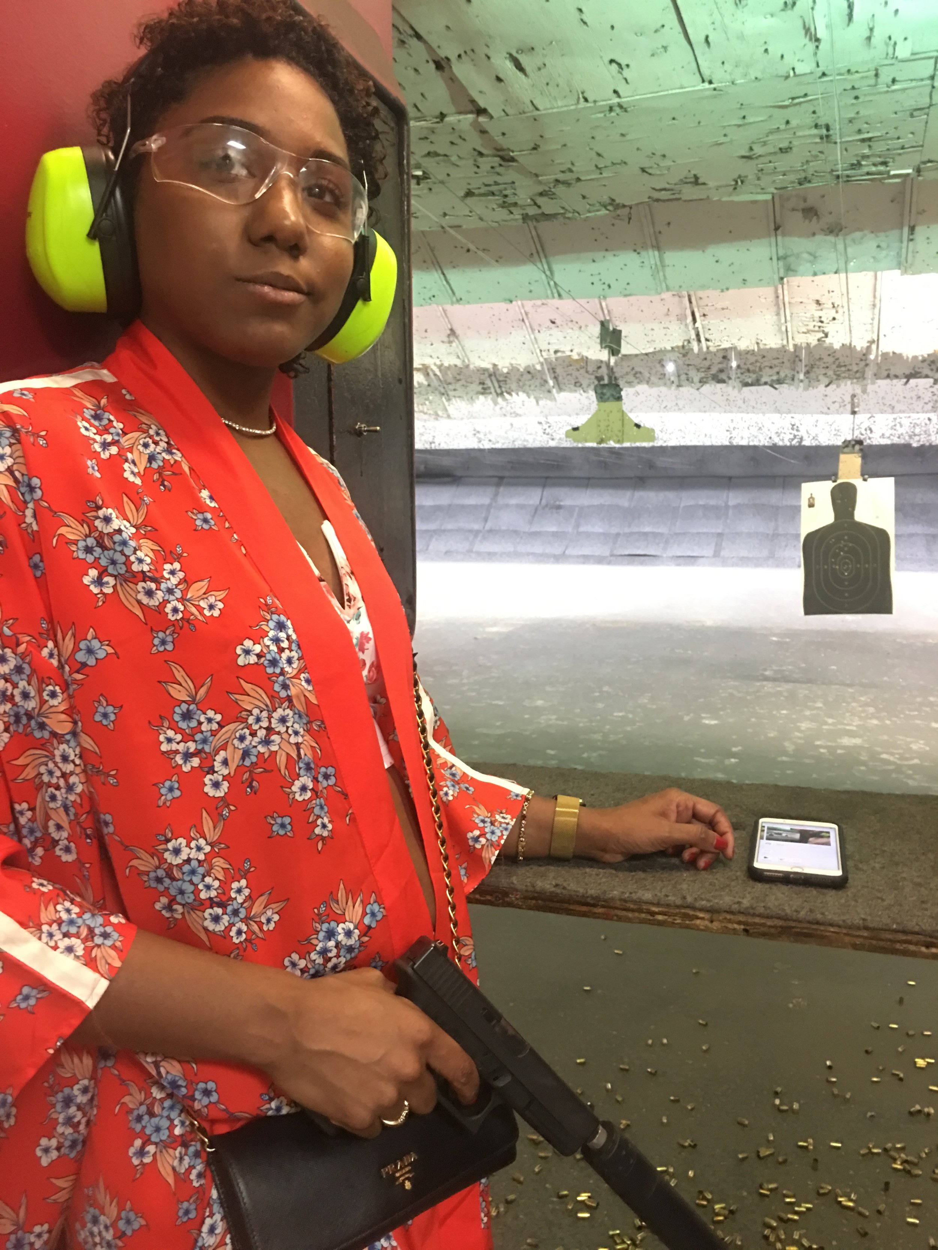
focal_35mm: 29
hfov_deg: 48.2
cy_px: 625
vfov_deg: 61.7
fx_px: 1048
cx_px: 469
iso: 80
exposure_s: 1/4
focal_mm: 4.15
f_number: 2.2
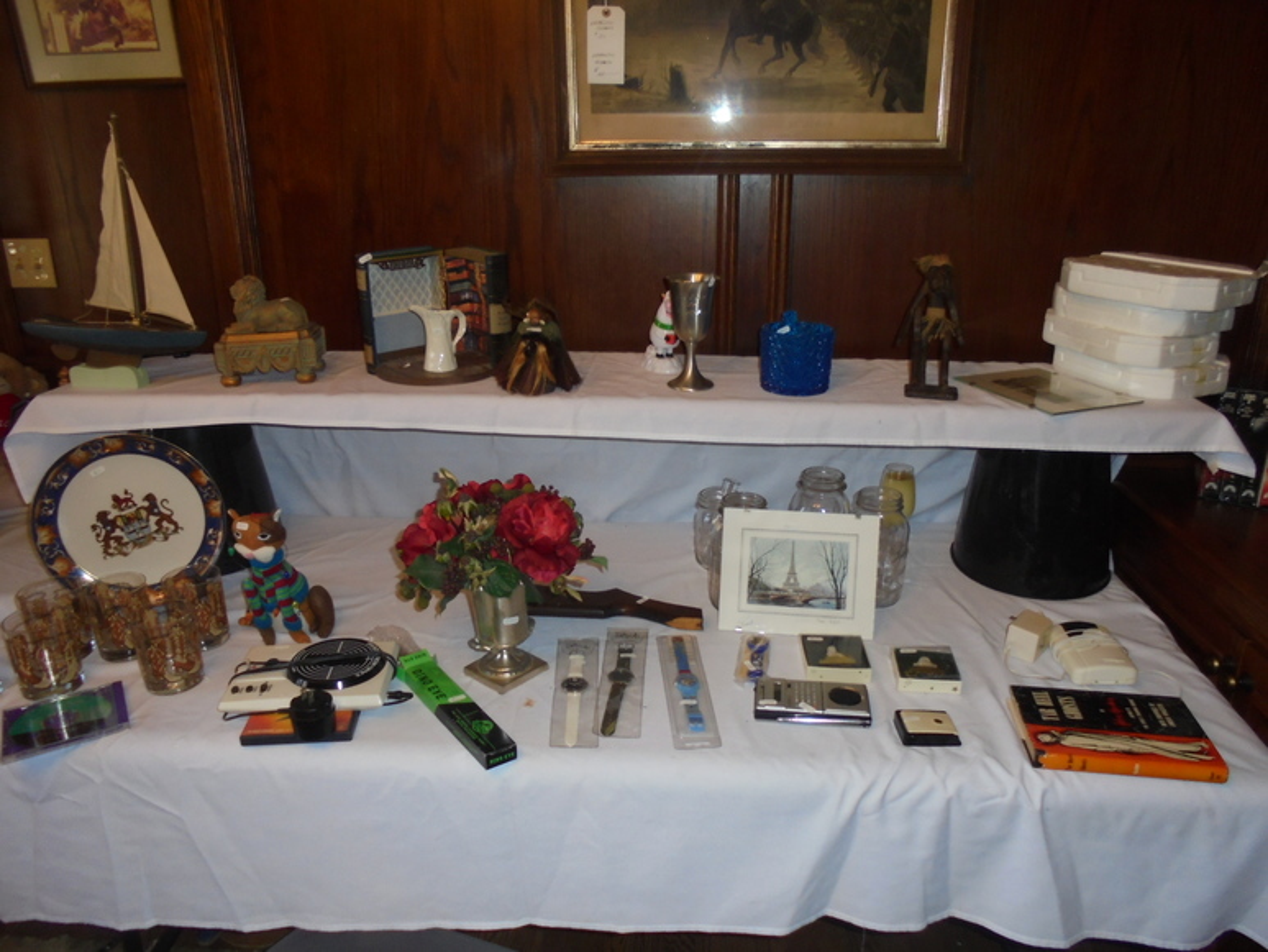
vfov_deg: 53.1
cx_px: 634
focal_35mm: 26
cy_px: 476
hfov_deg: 67.3
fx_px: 953
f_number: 3.5
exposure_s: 1/30
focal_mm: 4.6
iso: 200
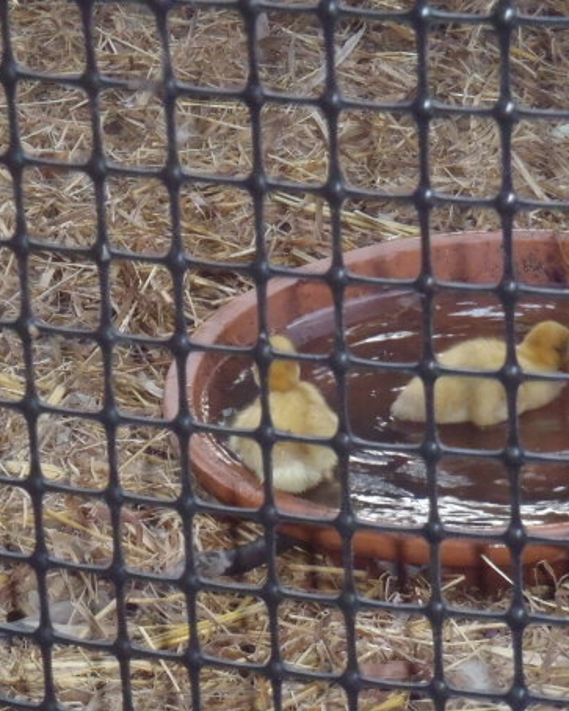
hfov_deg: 8.0
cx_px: 256
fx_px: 4059
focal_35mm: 193
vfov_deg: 10.0
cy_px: 350
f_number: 5.9
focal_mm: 25
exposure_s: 1/125
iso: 640
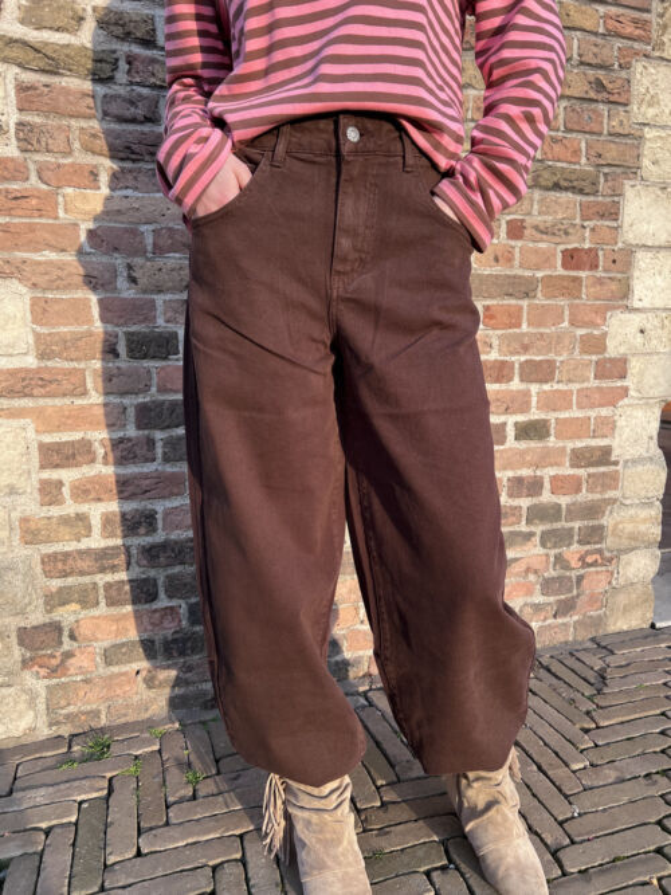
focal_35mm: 26
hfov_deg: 53.0
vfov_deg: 67.3
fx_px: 672
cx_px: 336
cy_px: 448
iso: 50
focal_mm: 5.7
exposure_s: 1/317
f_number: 1.5
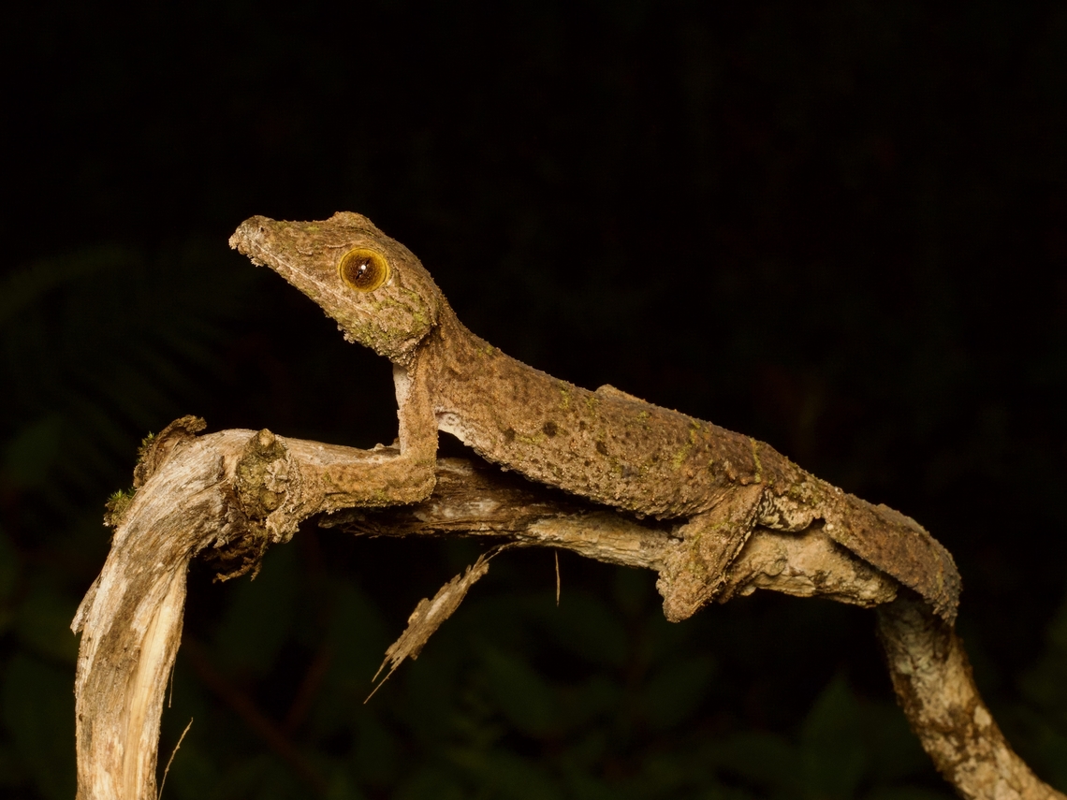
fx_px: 3699
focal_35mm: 120
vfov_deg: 12.3
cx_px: 534
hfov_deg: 16.4
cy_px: 400
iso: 800
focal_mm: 60
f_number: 13
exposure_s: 1/60
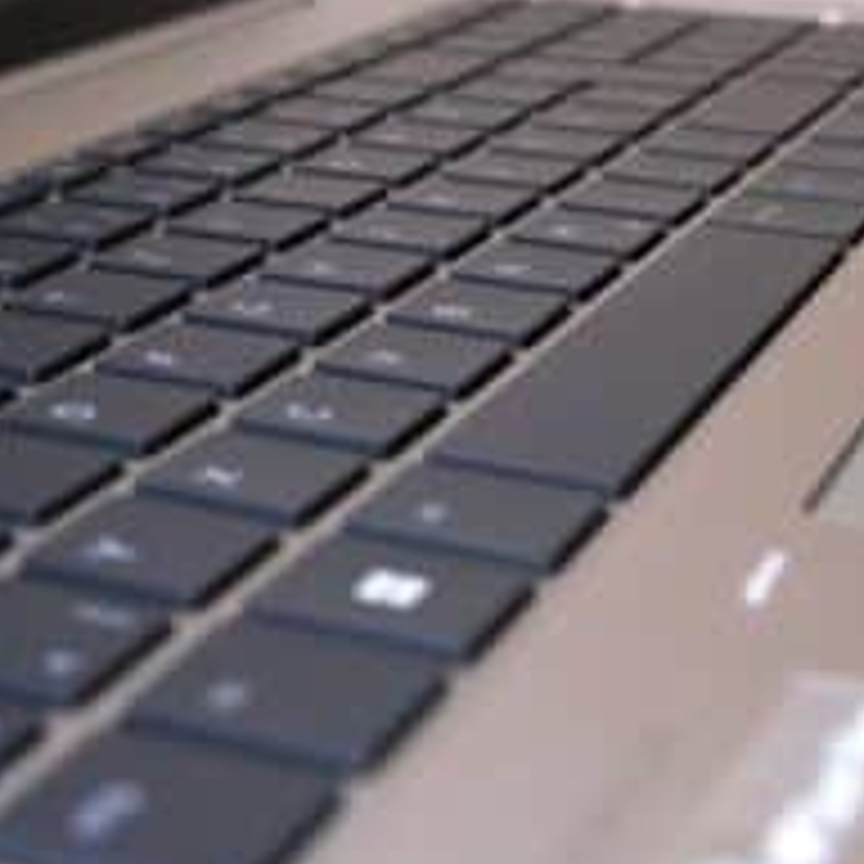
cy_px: 356
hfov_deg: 21.3
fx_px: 2287
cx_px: 328
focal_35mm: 81
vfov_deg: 21.4
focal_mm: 31.1
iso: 1250
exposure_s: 1/45
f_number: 8
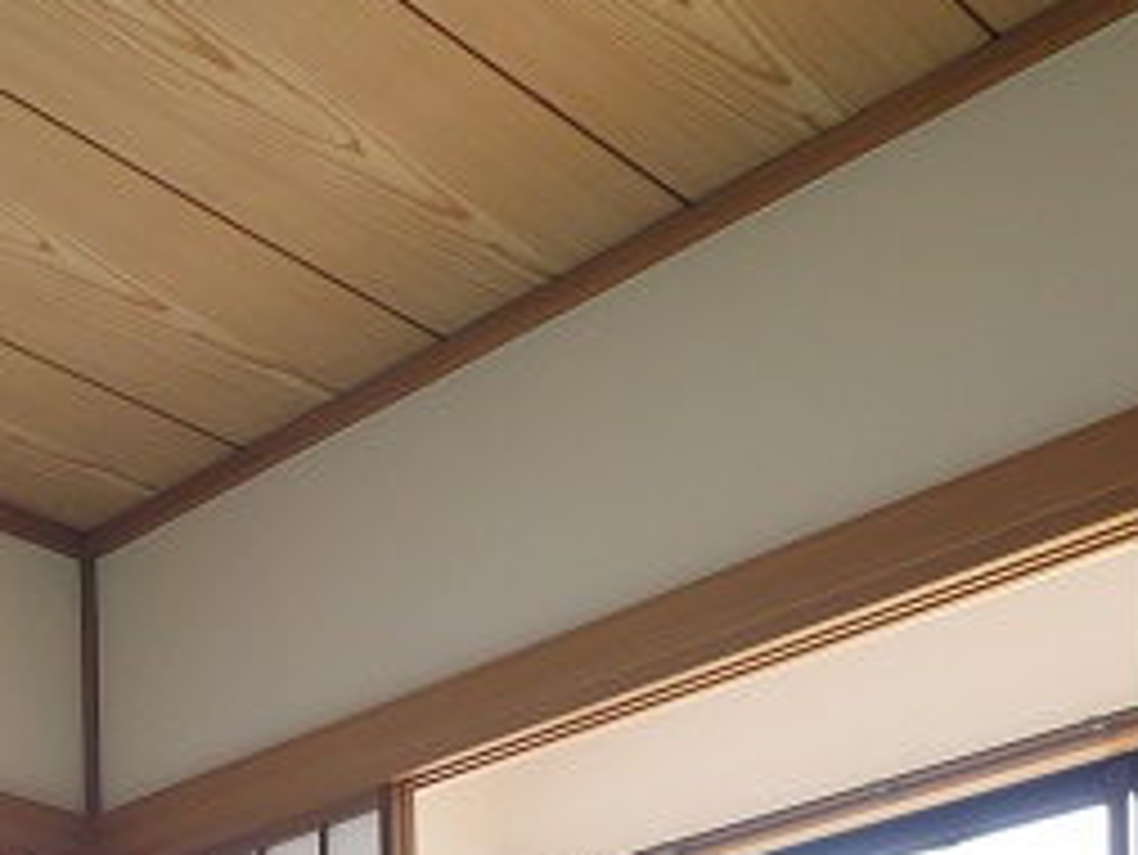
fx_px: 2039
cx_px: 36
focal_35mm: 62
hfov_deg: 29.4
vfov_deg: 18.2
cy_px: 1584
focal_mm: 7
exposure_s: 1/60
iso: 200
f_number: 4
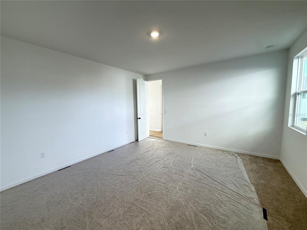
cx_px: 154
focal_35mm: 14
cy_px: 115
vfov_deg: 85.7
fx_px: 124
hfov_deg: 102.1
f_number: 2.2
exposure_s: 1/120
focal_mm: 2.22
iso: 320
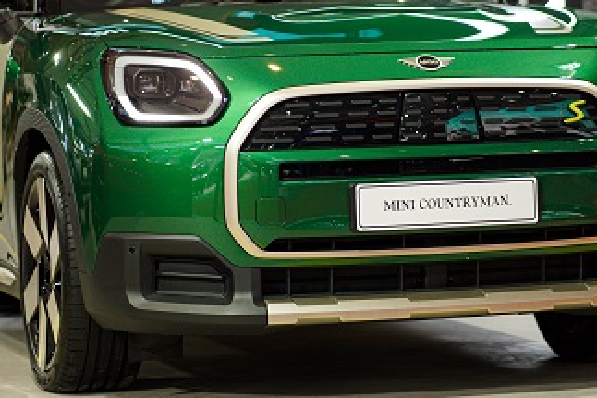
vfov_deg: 8.7
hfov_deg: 13.0
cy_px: 52
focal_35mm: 158
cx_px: 312
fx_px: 2619
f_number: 1.8
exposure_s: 1/800
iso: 800
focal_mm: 85
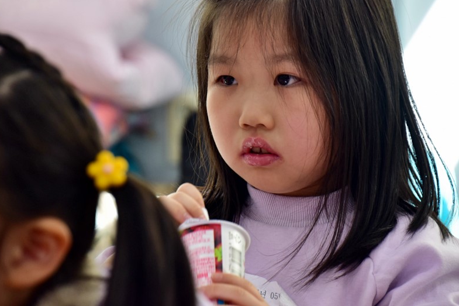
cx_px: 246
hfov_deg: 6.0
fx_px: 4385
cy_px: 135
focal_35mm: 344
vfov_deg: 4.0
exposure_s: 1/80
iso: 800
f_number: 6.3
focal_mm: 200
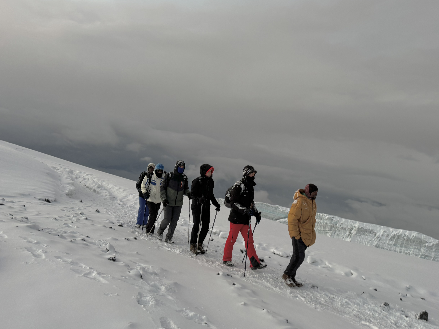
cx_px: 237
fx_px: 355
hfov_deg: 63.4
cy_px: 170
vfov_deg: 49.7
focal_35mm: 28
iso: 160
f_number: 1.78
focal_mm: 6.86
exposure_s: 1/121
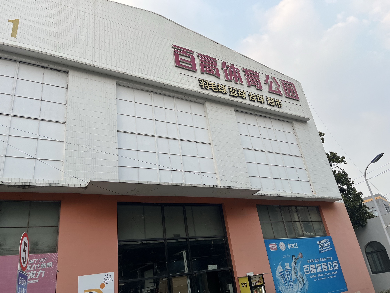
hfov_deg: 67.3
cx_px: 195
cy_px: 146
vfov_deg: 53.1
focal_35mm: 26
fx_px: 293
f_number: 1.6
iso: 50
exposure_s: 1/345
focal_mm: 5.1
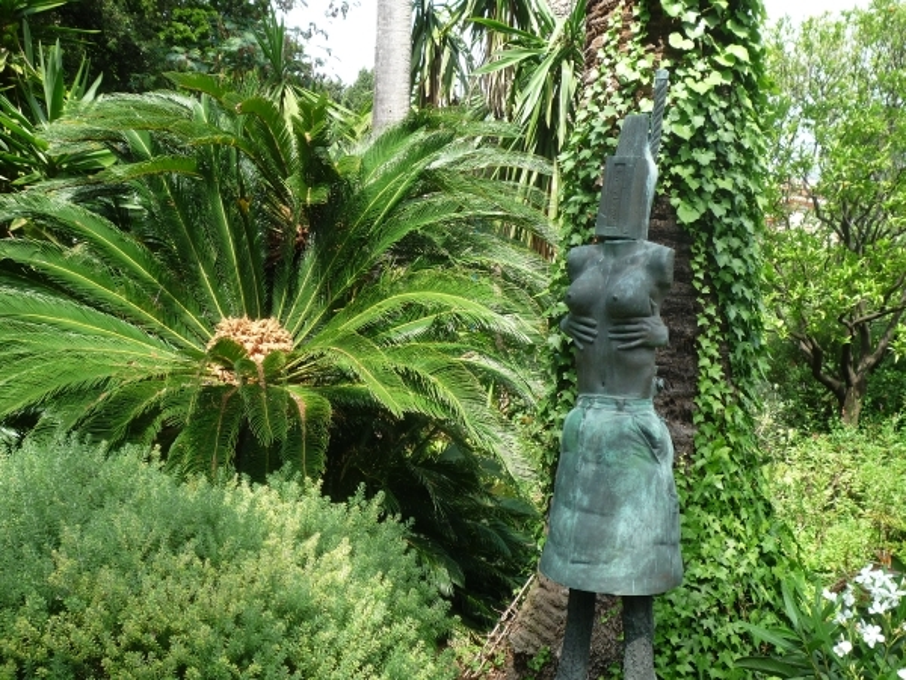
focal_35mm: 36
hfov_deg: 51.4
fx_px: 942
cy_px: 340
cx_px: 453
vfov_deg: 39.7
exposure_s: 1/250
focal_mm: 6.3
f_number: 3.8
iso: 100
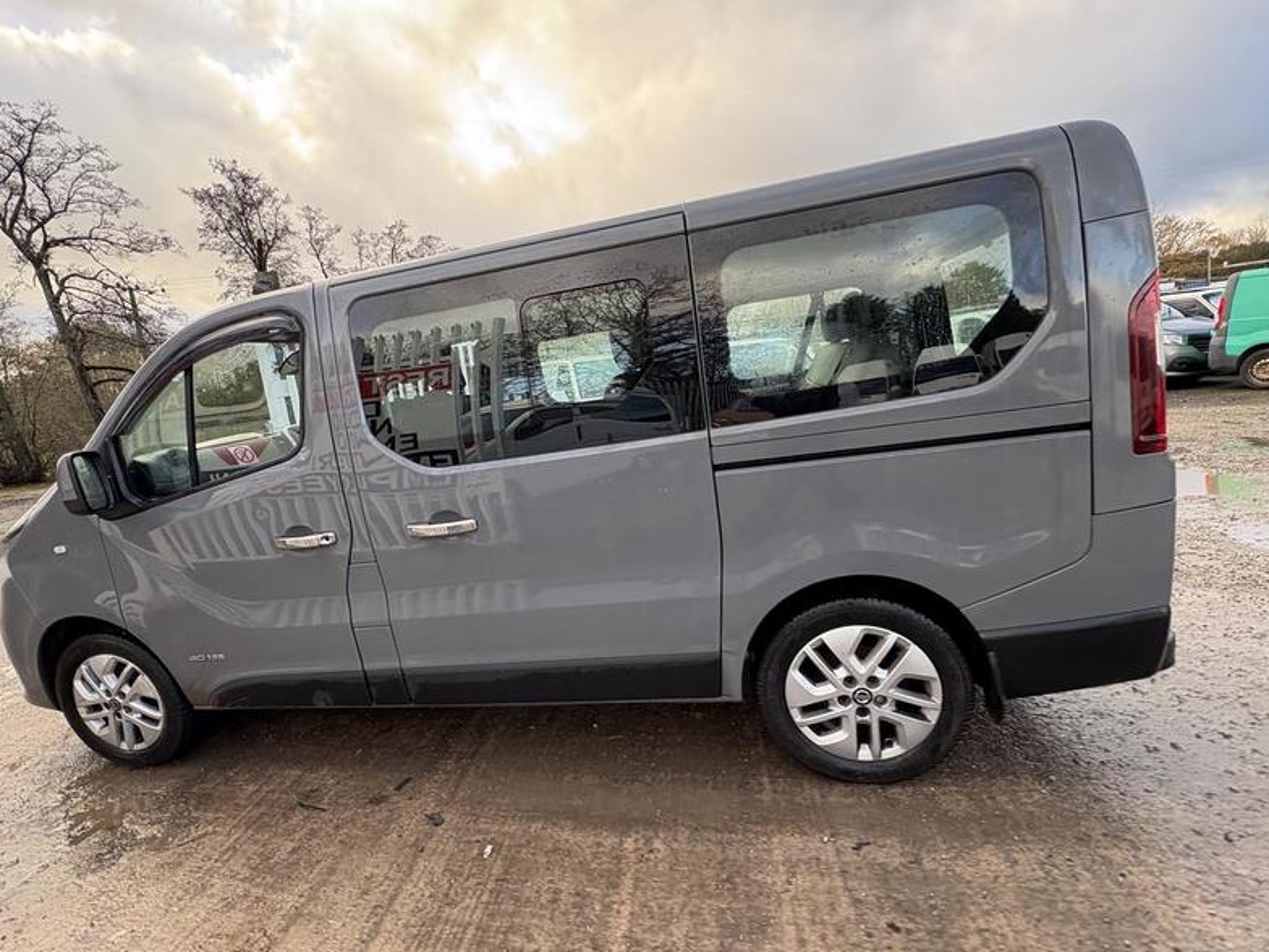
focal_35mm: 16
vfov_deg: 78.1
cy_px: 486
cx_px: 610
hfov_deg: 94.5
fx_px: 587
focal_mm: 2.22
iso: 64
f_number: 2.2
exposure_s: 1/99
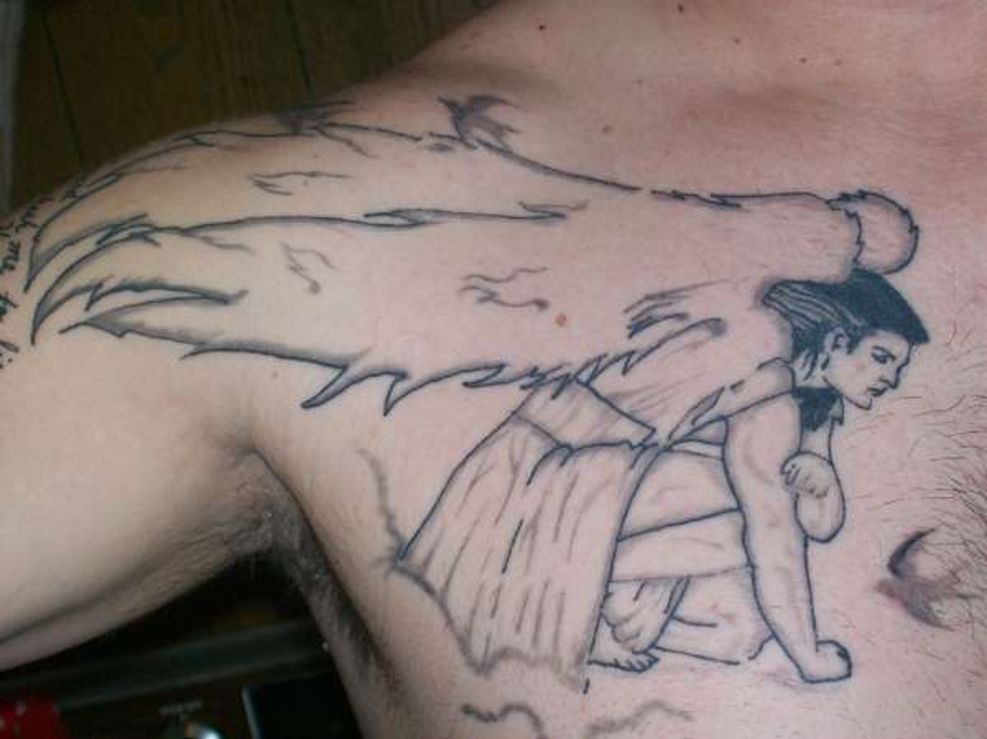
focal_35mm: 87
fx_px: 2479
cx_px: 494
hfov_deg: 22.5
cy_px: 370
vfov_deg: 16.9
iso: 80
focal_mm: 14.3
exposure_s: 1/109
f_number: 4.3
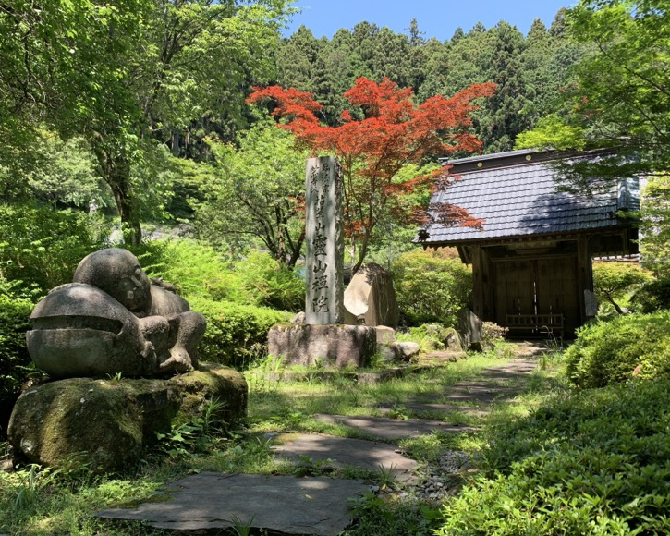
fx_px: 555
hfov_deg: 62.2
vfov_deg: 51.5
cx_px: 318
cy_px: 272
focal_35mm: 28
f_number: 1.8
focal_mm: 4.25
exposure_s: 1/256
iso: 25
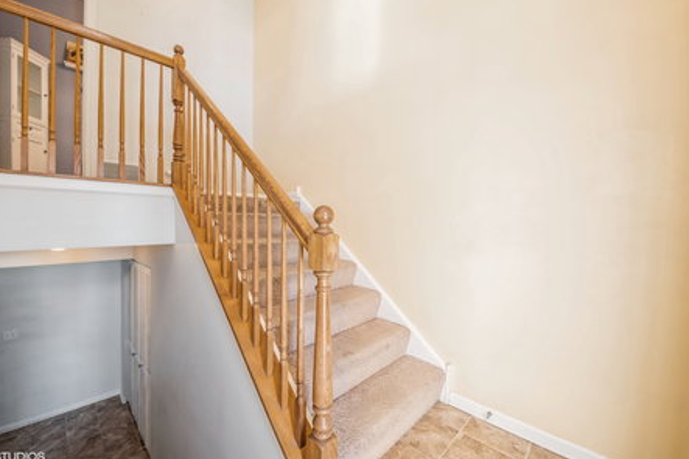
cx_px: 325
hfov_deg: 108.2
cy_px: 215
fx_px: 249
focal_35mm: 13
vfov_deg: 85.3
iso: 100
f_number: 10
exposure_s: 1/1.67
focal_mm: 12
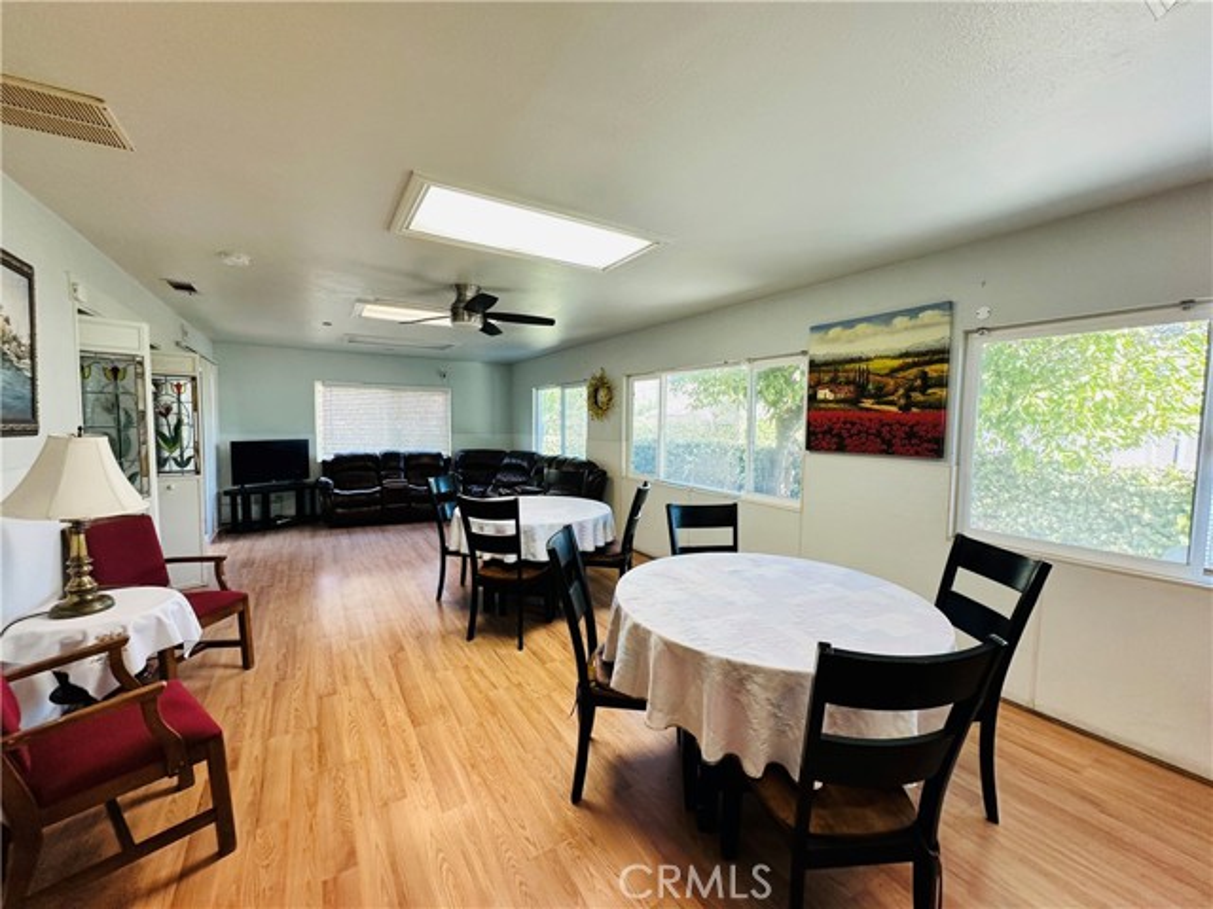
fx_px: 491
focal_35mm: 14
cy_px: 454
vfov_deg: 85.7
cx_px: 606
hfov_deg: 102.1
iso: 160
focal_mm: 2.22
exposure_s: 1/120
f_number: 2.2
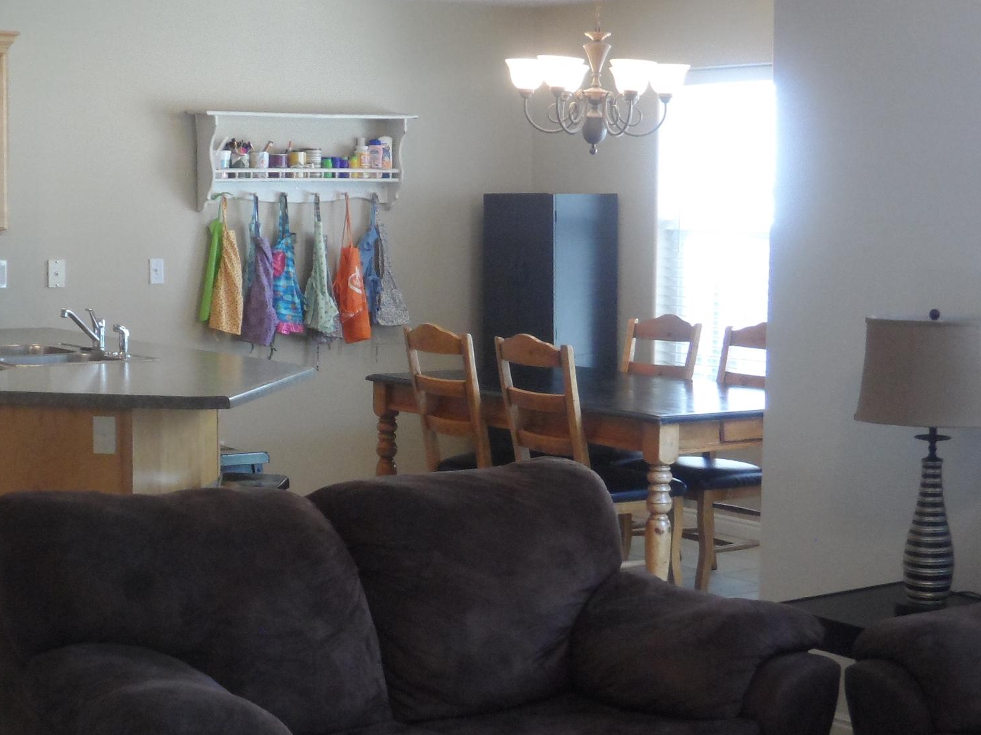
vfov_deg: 19.9
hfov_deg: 26.3
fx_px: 2097
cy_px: 389
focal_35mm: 74
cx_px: 401
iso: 240
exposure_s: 1/45
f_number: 3.7
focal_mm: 6.8
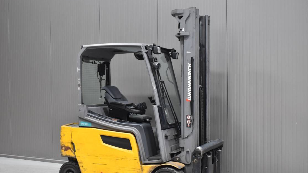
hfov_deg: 47.8
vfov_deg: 27.9
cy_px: 107
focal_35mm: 43
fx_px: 348
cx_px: 153
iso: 1250
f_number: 5
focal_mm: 25
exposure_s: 1/40
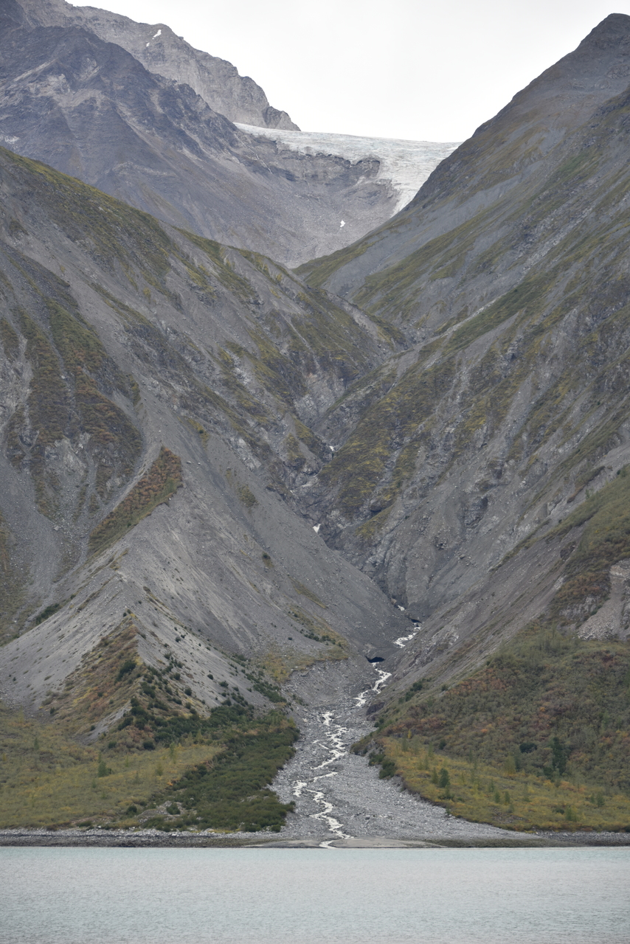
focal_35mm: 105
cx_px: 315
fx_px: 2755
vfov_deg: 19.5
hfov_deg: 13.0
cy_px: 472
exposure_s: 1/250
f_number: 5.3
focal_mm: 105
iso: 250
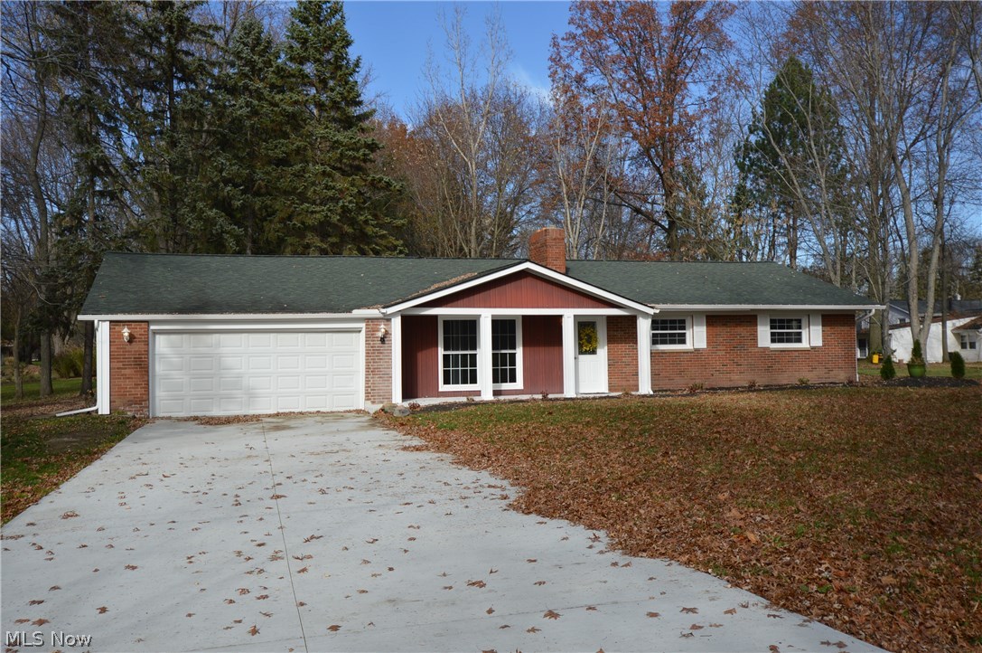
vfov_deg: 39.9
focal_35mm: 33
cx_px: 491
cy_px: 326
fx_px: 899
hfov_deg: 57.3
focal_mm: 22
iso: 100
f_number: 8
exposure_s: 1/250
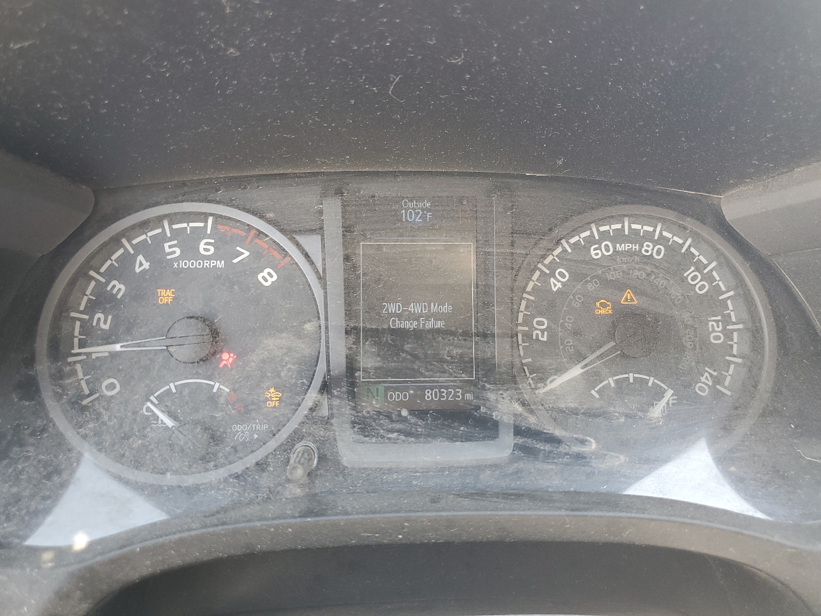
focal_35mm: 26
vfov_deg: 53.1
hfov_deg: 67.3
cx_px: 410
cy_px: 308
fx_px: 617
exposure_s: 1/120
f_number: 1.5
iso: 80
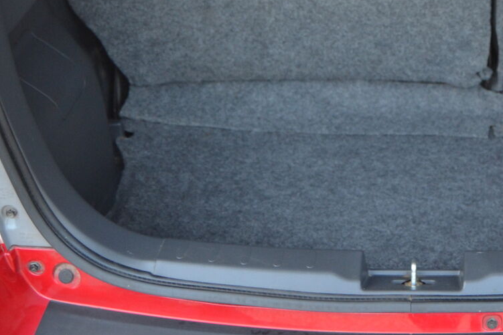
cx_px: 428
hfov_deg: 28.4
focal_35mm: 69
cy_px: -41
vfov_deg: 18.9
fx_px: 964
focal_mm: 18
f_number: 3.5
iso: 450
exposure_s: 1/60
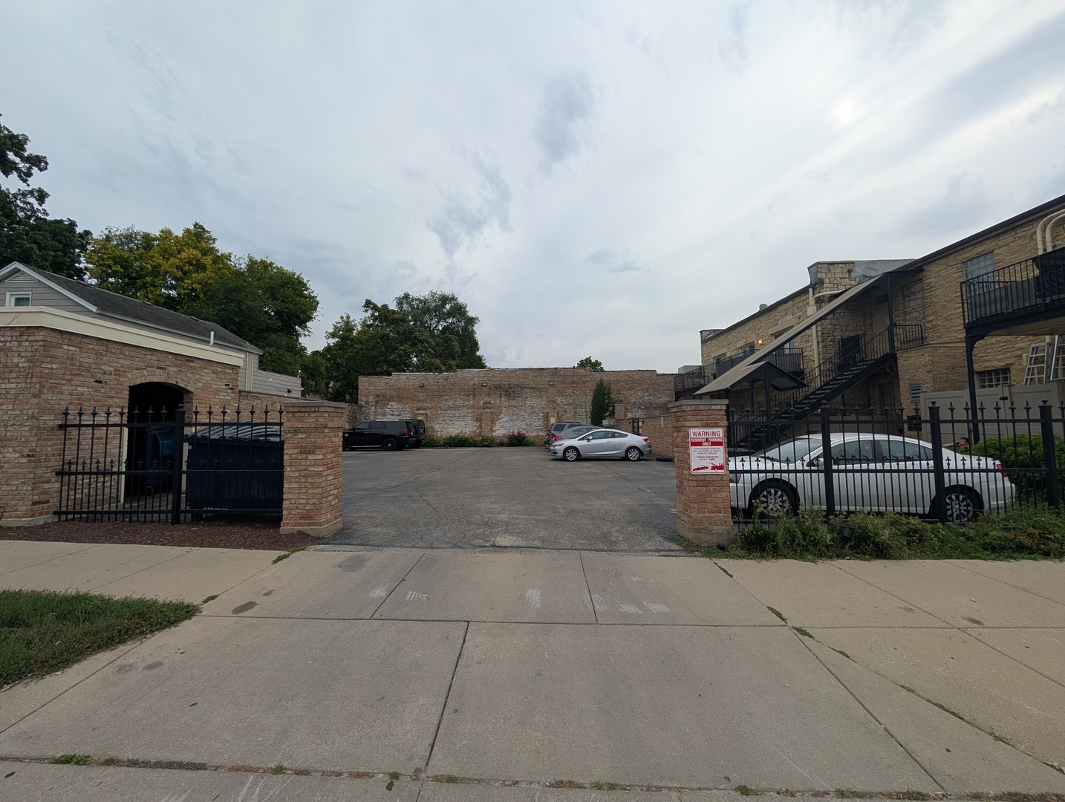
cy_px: 401
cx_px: 532
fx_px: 370
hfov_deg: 110.5
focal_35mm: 12
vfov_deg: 94.7
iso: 53
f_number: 1.7
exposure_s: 1/1464
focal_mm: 2.02
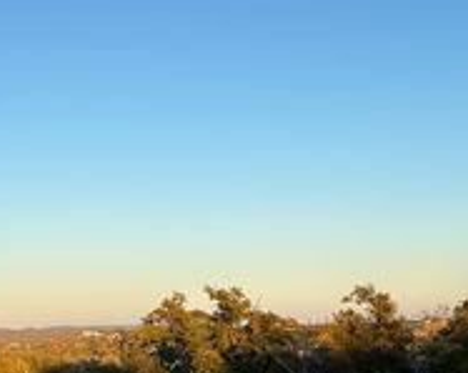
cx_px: 155
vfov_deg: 22.1
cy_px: 299
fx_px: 940
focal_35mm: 68
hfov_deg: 27.8
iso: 50
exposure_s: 1/1511
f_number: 1.5
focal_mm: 5.7
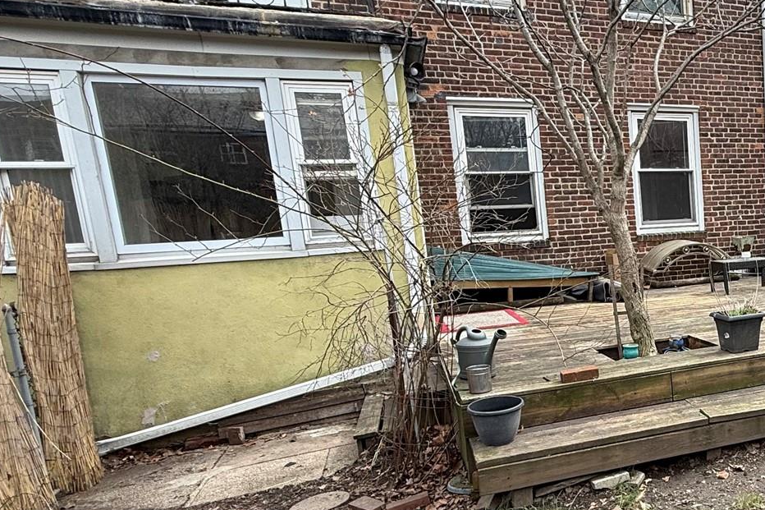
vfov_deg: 40.8
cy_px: 324
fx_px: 680
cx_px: 755
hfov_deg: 48.8
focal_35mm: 32
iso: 50
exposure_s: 1/393
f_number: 2.2
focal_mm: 2.22
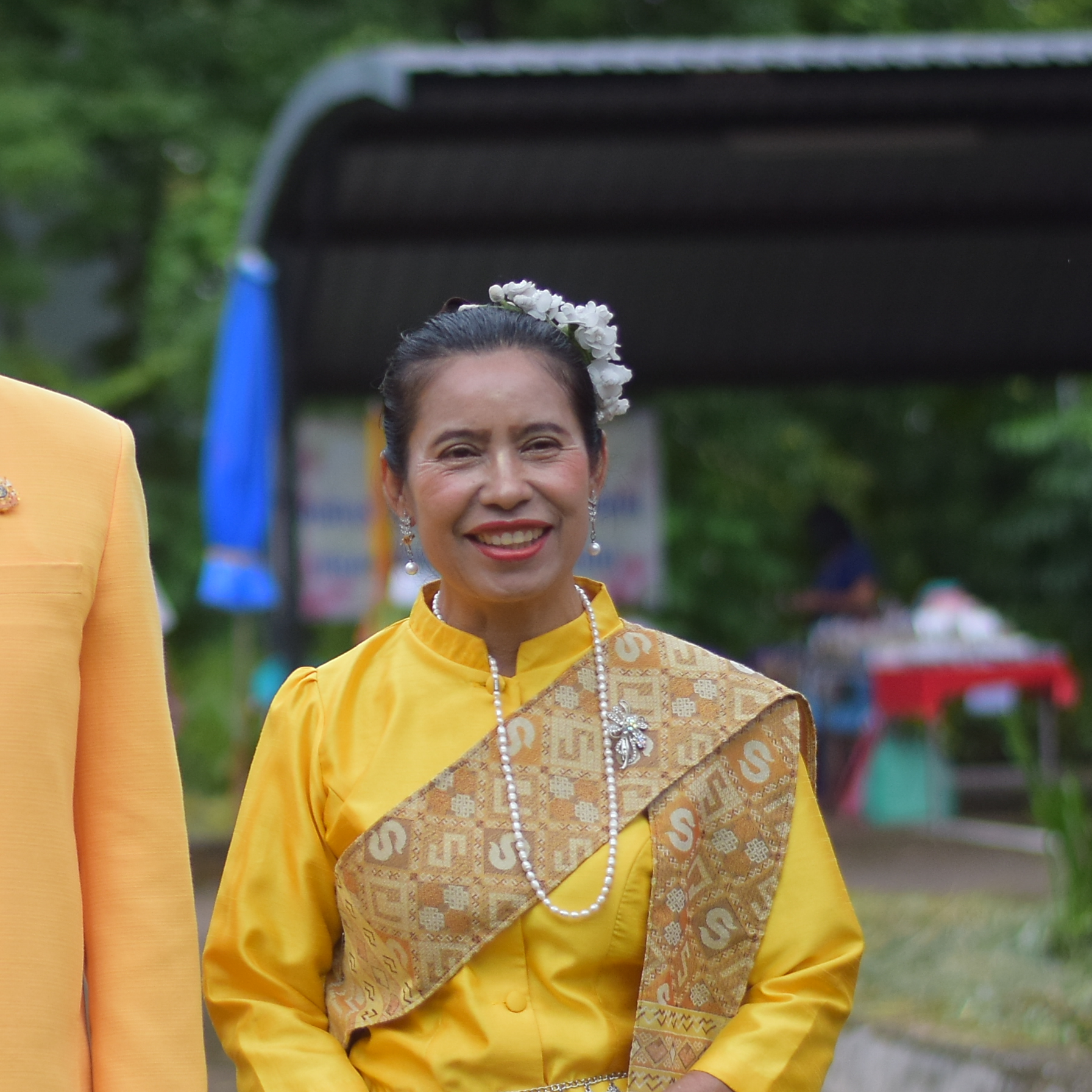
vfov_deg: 10.9
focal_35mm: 160
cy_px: 592
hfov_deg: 10.9
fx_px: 5710
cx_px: 101
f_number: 1.8
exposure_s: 1/4000
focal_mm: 50
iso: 400
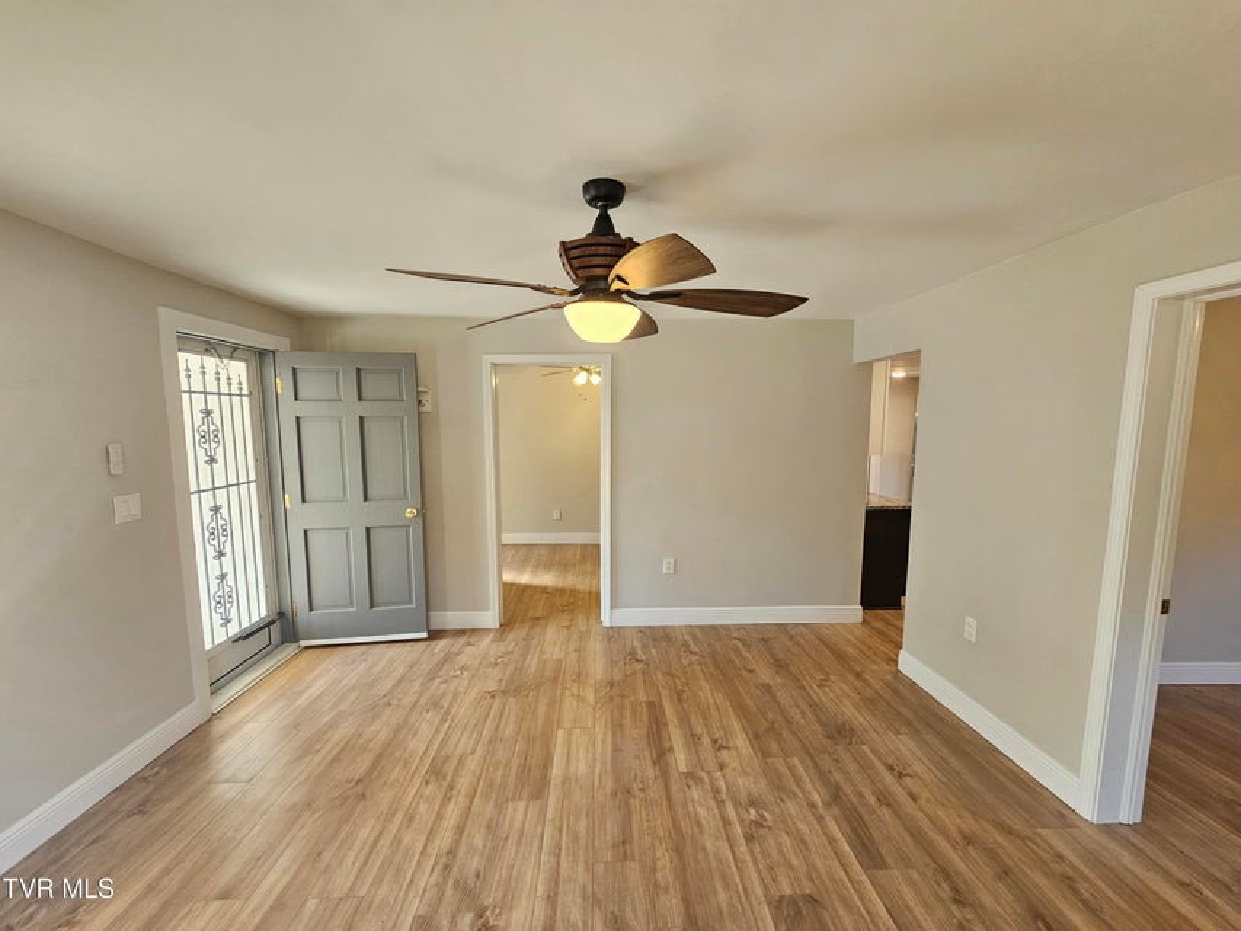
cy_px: 466
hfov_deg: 106.2
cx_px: 620
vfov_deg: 89.9
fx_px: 466
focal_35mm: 13
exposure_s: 1/60
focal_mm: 2.2
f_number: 2.2
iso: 125
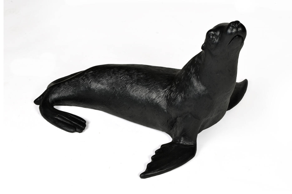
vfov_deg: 17.4
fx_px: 631
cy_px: 97
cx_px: 146
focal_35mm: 78
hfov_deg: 26.0
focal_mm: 52
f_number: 20
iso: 160
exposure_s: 1/200
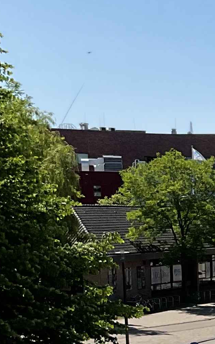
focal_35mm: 122
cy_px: 416
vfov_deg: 16.4
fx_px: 1144
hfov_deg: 10.0
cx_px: 426
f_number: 1.8
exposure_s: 1/2320
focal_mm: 3
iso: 16
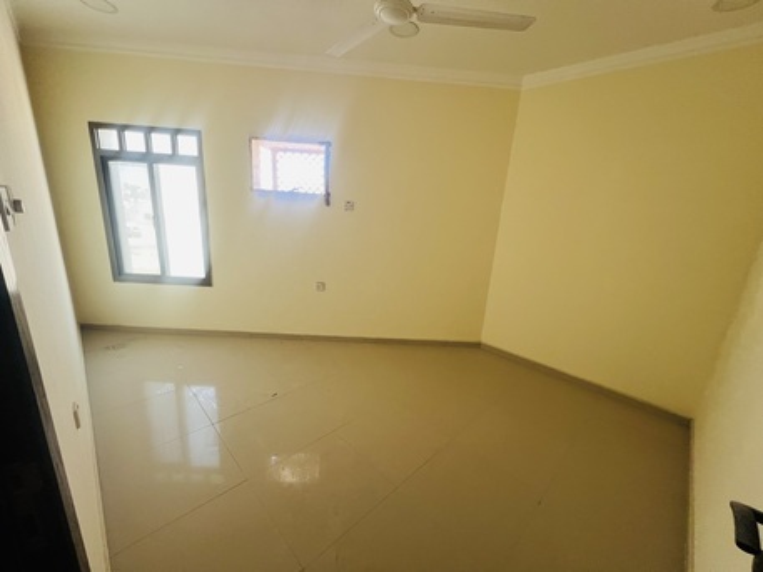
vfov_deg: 89.9
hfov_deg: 106.2
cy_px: 286
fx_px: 287
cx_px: 382
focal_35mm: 13
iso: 200
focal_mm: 1.57
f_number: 1.8
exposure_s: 1/99
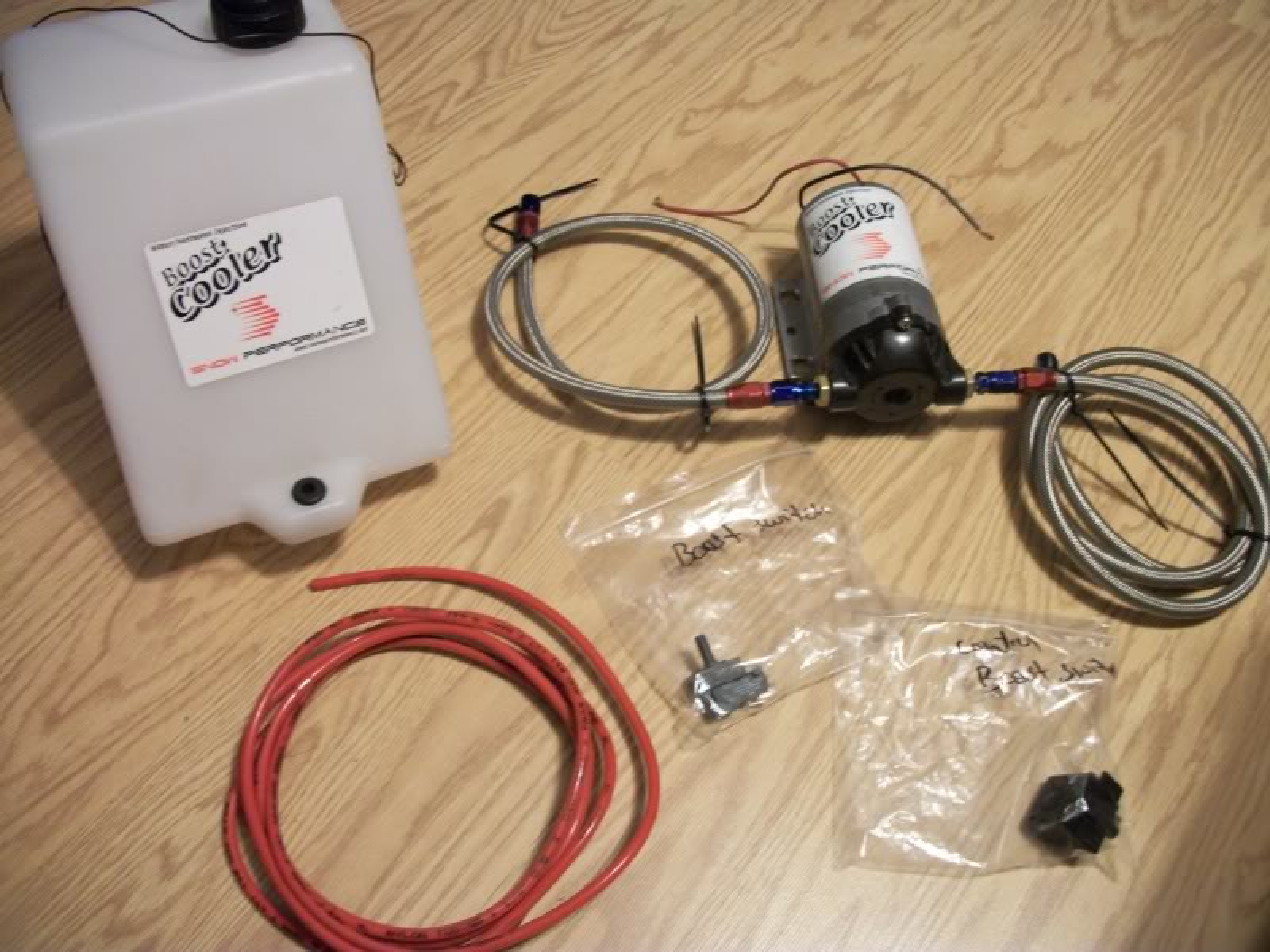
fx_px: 1174
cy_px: 476
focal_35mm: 32
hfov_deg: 56.8
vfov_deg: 44.2
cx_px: 635
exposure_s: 1/8
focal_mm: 5.7
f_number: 2.9
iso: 165
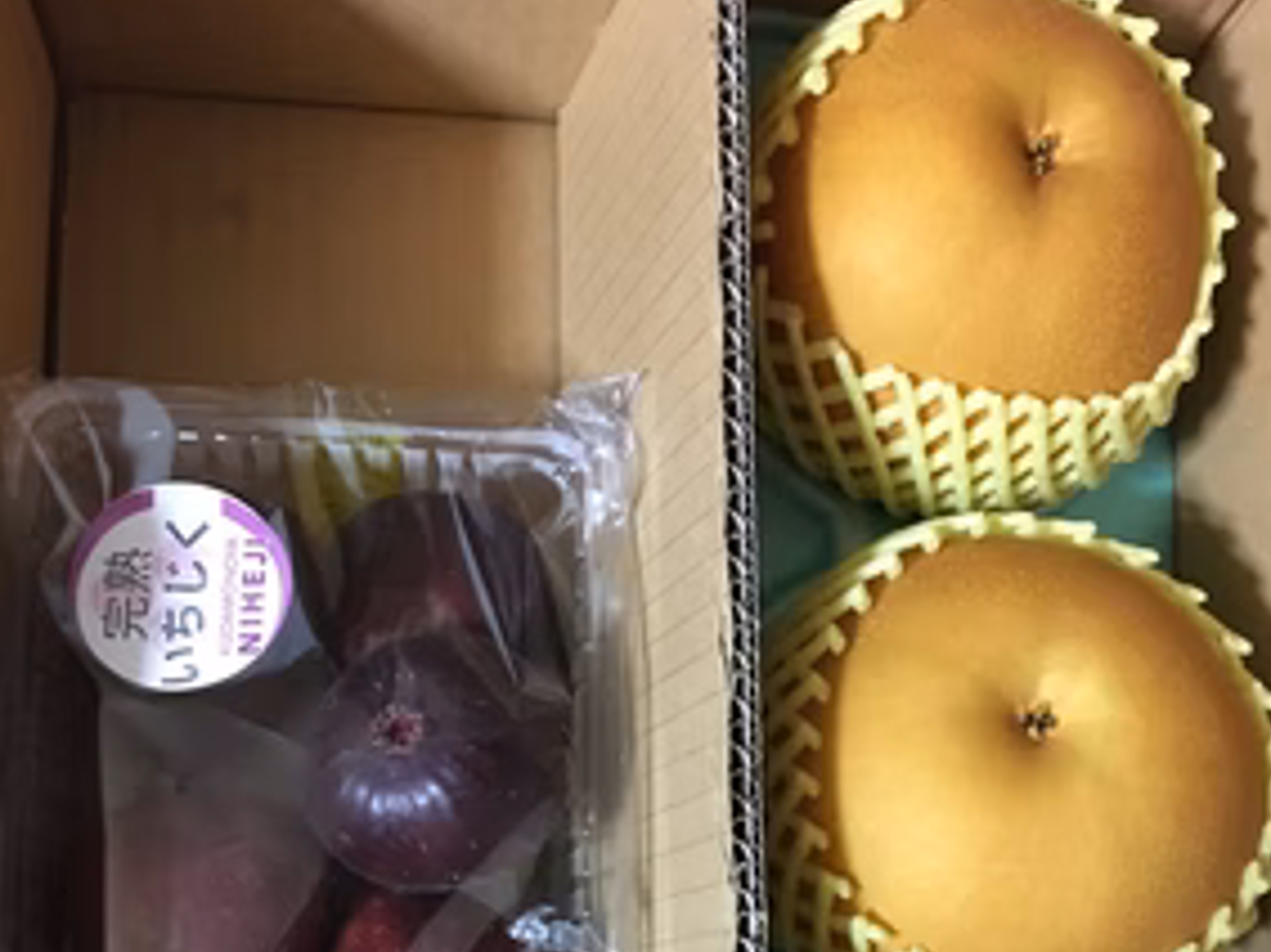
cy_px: 858
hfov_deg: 45.8
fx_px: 1505
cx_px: 669
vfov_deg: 33.3
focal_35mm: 41
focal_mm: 4.15
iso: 250
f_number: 2.2
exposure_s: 1/15
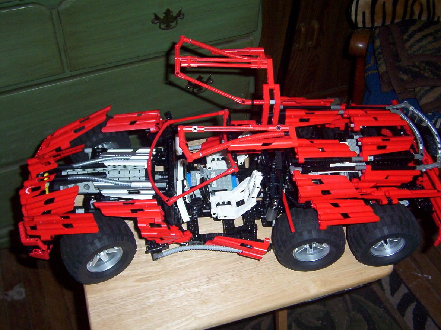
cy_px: 165
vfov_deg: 39.7
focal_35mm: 36
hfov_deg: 51.4
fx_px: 459
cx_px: 220
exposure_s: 1/30
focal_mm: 5.54
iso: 140
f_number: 2.76
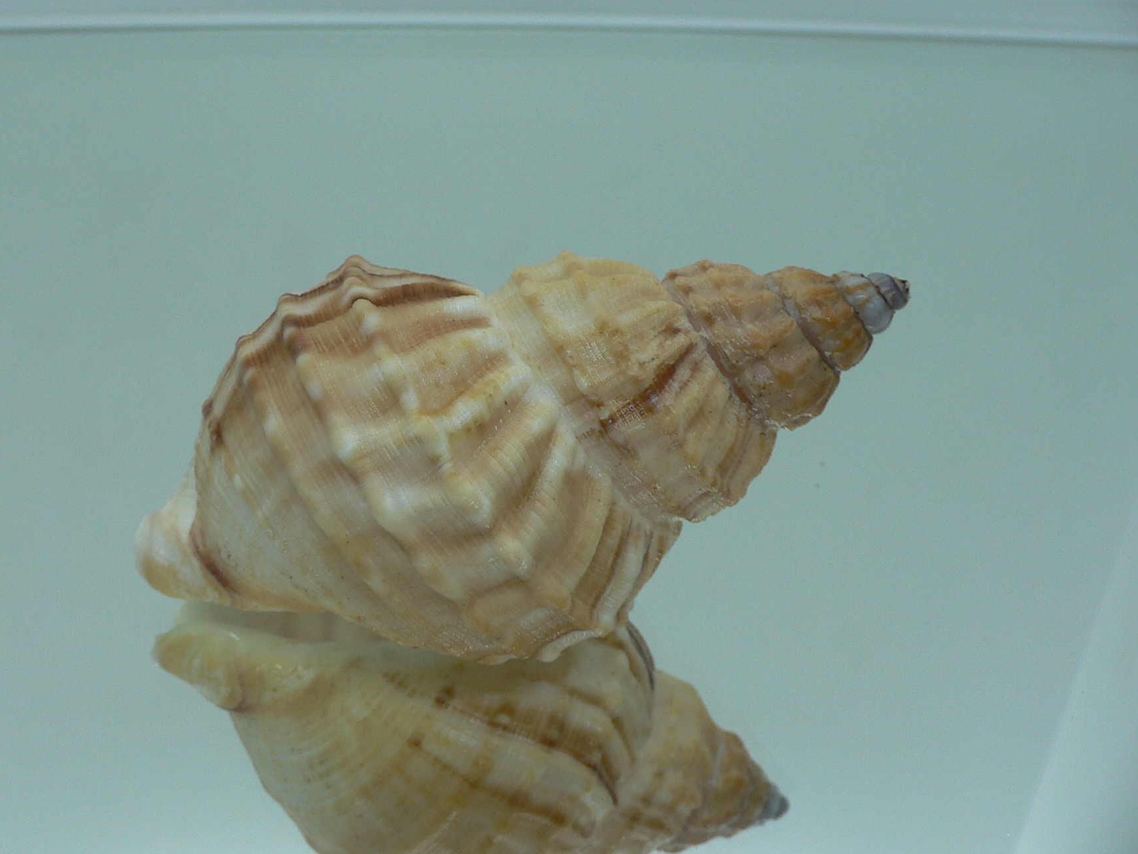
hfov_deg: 45.6
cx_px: 473
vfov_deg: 35.1
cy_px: 406
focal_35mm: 41
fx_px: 1348
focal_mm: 4.6
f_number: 2.8
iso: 80
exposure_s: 1/60
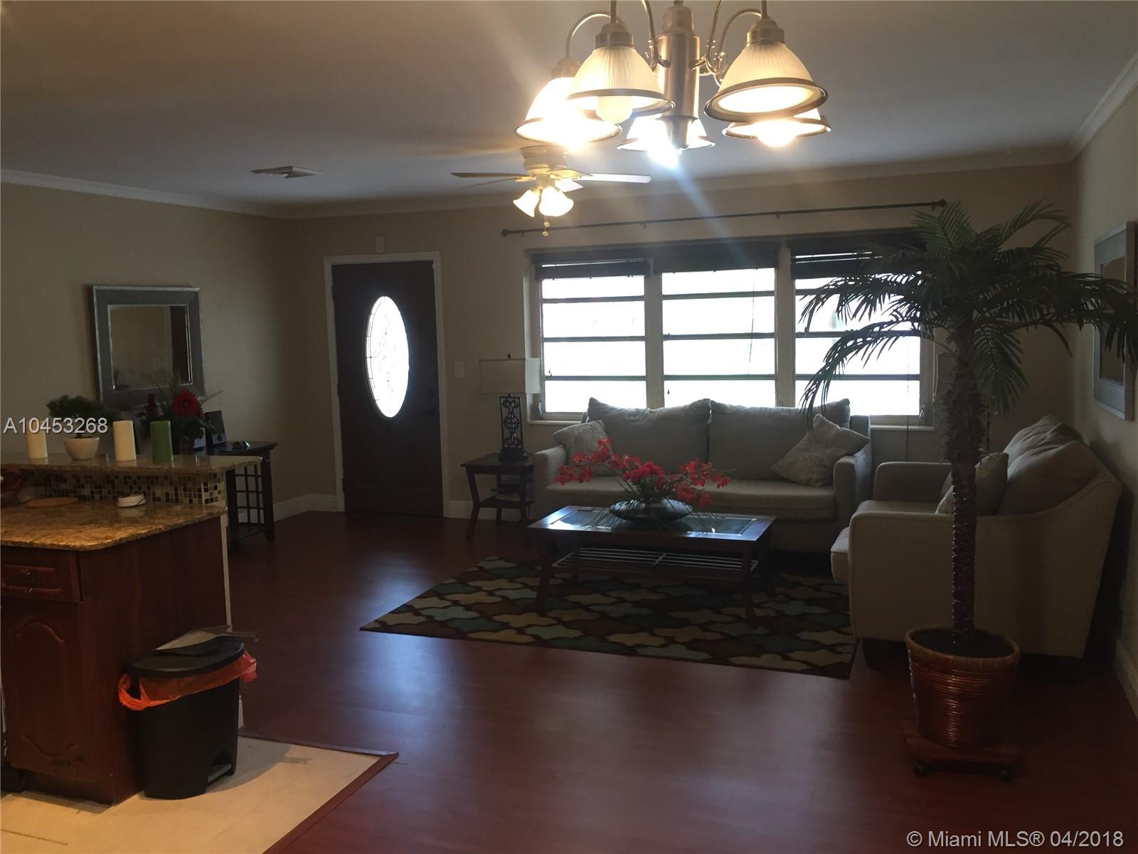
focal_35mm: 29
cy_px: 427
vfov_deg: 48.2
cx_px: 569
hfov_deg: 61.7
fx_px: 953
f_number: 2.2
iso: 80
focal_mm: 4.15
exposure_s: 1/30
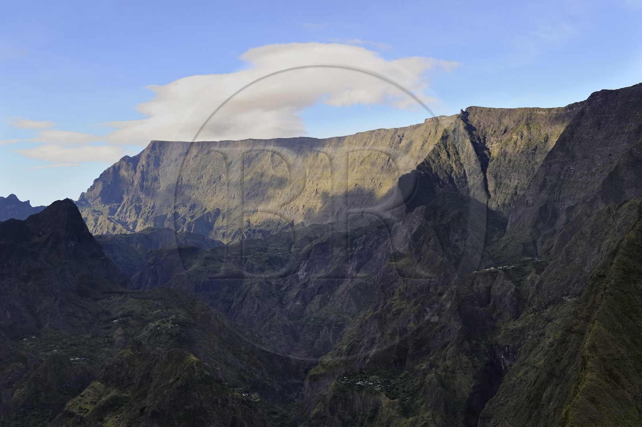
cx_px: 321
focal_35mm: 48
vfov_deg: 28.0
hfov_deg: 41.1
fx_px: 855
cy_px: 214
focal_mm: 48
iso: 800
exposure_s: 1/640
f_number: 7.1
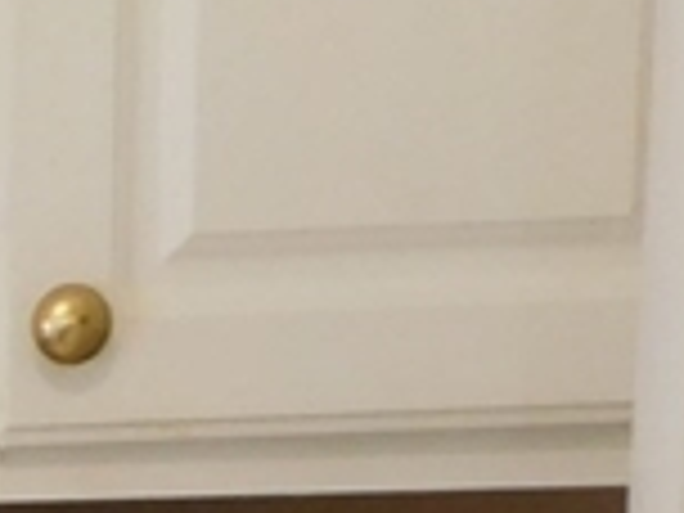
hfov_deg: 7.3
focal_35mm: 243
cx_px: -1246
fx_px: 4802
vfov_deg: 5.7
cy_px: 1512
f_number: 3.5
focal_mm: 6.3
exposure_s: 1/30
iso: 280
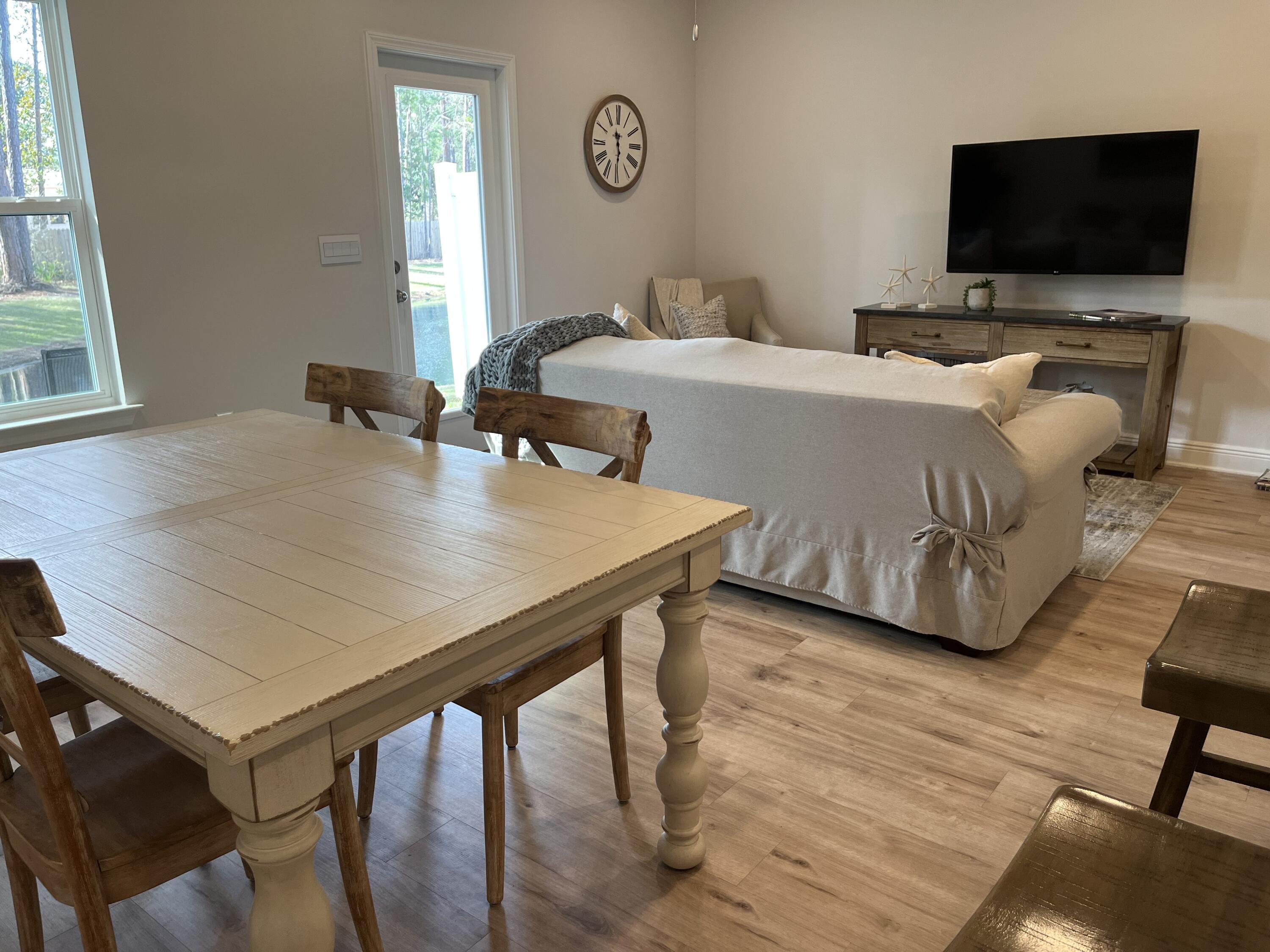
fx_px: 954
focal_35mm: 26
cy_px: 476
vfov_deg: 53.1
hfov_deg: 67.3
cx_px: 635
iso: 100
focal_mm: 5.1
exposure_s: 1/120
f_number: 1.6
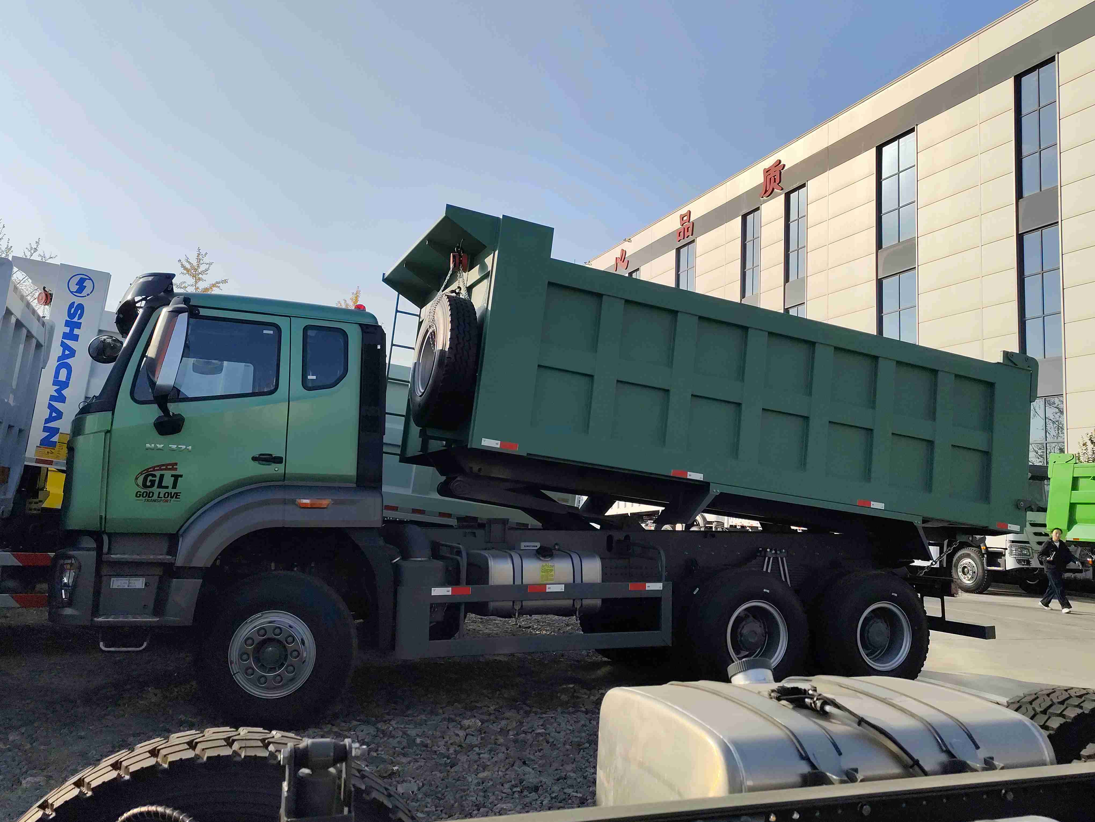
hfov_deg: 63.4
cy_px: 411
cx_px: 548
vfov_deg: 49.7
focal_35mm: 28
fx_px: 886
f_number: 1.65
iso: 50
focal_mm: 6.14
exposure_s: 1/1623
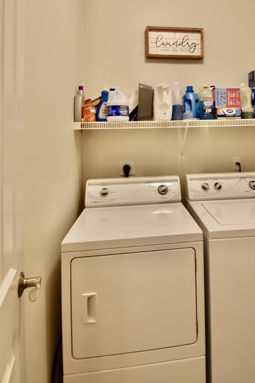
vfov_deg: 74.7
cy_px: 130
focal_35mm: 23
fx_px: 241
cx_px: 165
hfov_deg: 54.9
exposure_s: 1/20
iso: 320
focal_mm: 11
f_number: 6.3
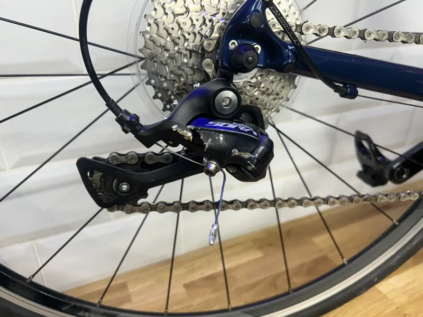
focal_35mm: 26
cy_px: 158
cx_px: 212
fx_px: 318
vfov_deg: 53.1
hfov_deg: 67.3
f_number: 1.5
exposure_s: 1/100
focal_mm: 5.7
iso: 80
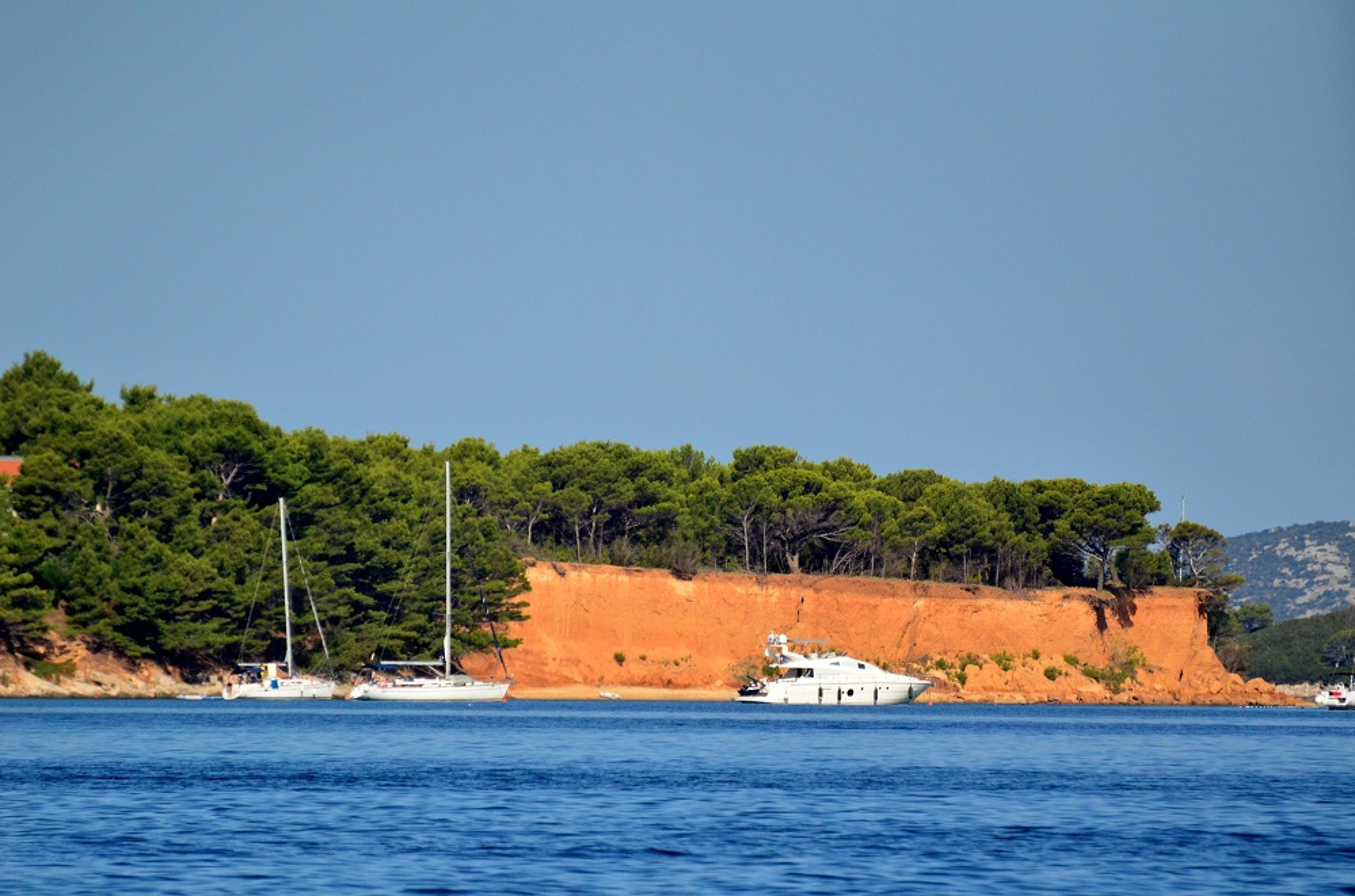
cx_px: 678
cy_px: 448
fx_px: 16897
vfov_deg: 3.0
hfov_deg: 4.6
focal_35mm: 450
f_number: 5.6
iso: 1400
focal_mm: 300
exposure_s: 1/8000
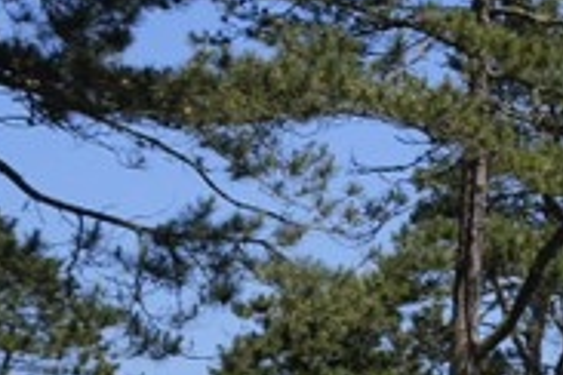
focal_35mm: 118
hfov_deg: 13.9
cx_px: 1212
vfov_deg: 11.6
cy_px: 234
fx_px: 1845
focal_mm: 24
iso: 250
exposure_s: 1/2000
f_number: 5
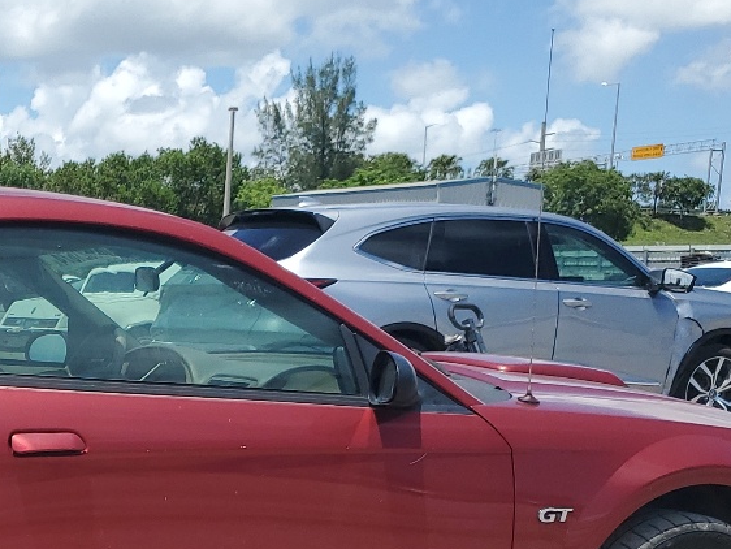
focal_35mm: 74
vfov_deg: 18.9
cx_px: -75
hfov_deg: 24.5
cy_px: 649
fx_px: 1563
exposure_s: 1/3333
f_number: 1.5
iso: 50
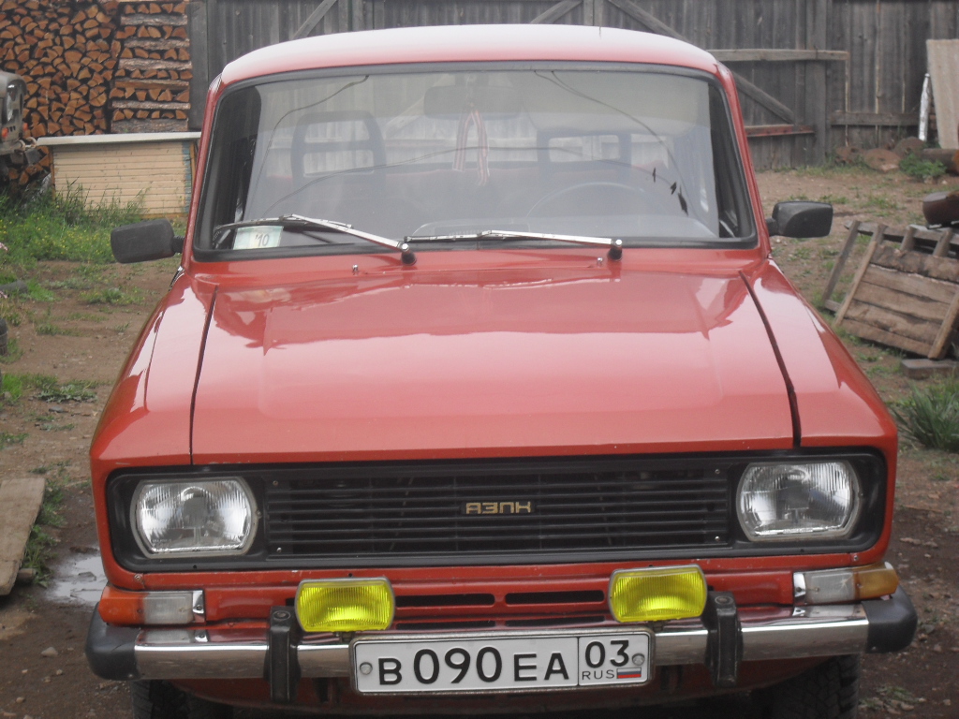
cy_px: 360
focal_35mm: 89
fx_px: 2466
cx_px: 480
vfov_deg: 16.6
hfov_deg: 22.0
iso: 100
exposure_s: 1/125
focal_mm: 15.7
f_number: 5.5
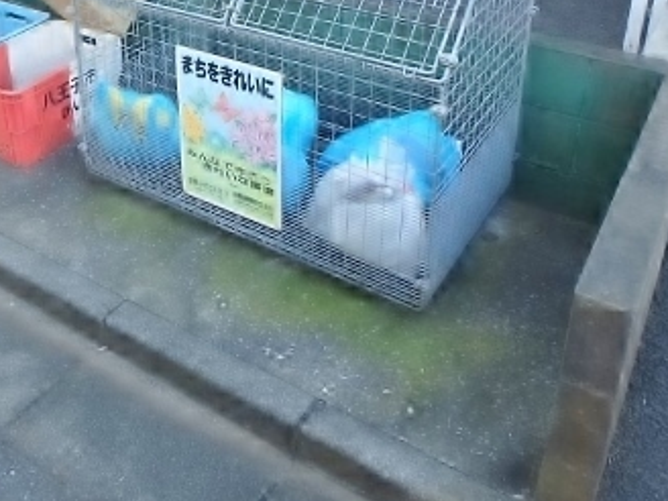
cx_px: 157
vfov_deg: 32.7
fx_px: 791
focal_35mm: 41
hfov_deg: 44.1
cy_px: 18
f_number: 3.5
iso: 125
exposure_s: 1/125
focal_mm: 3.7
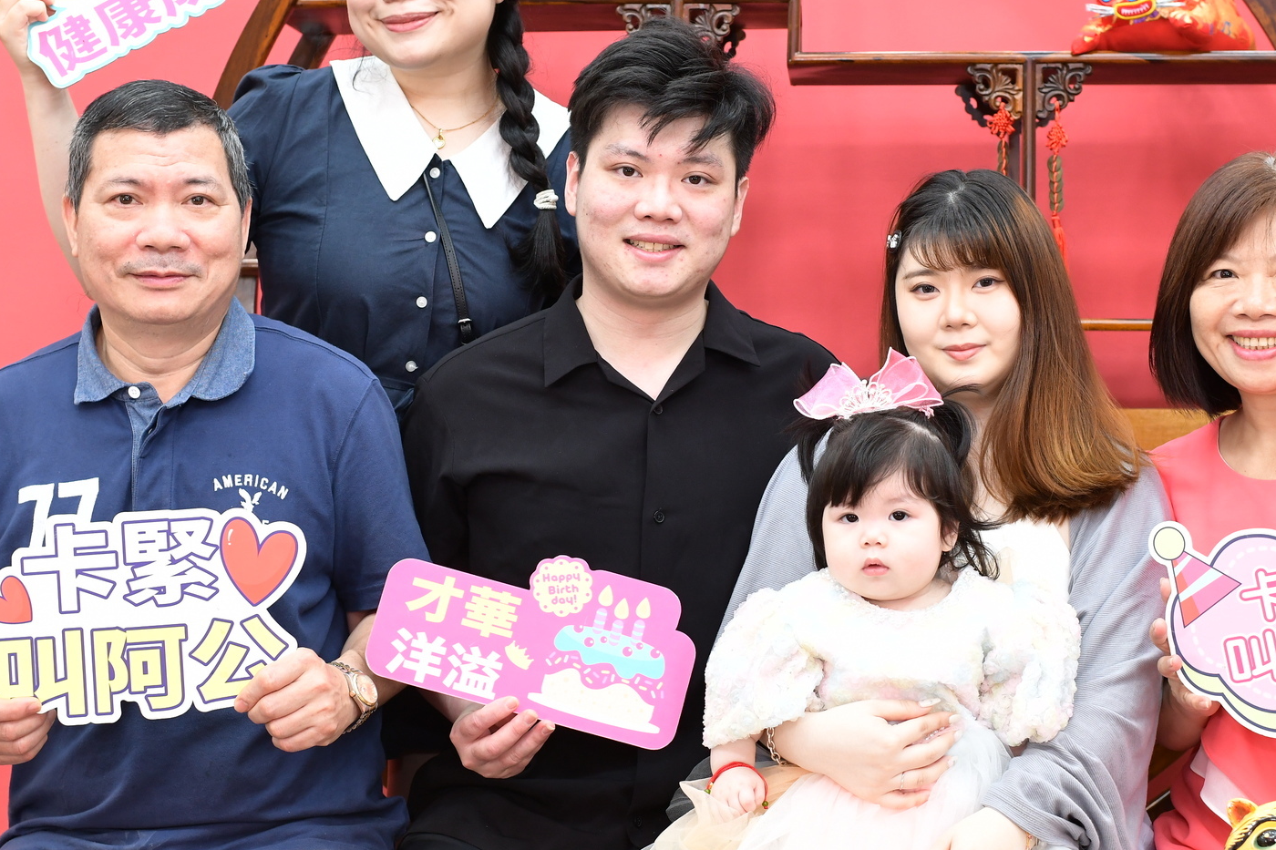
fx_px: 2126
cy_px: 399
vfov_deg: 22.6
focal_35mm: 60
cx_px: 725
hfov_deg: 33.4
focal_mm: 35
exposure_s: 1/200
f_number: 4.5
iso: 1000
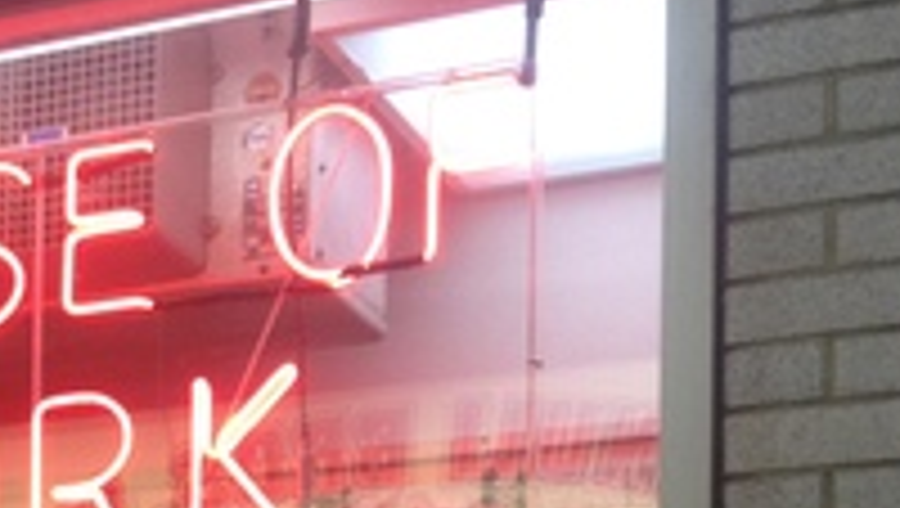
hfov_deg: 17.2
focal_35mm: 122
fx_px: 2915
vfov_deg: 9.5
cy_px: 872
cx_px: 32
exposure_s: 1/40
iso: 50
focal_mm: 4.28
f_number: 2.4
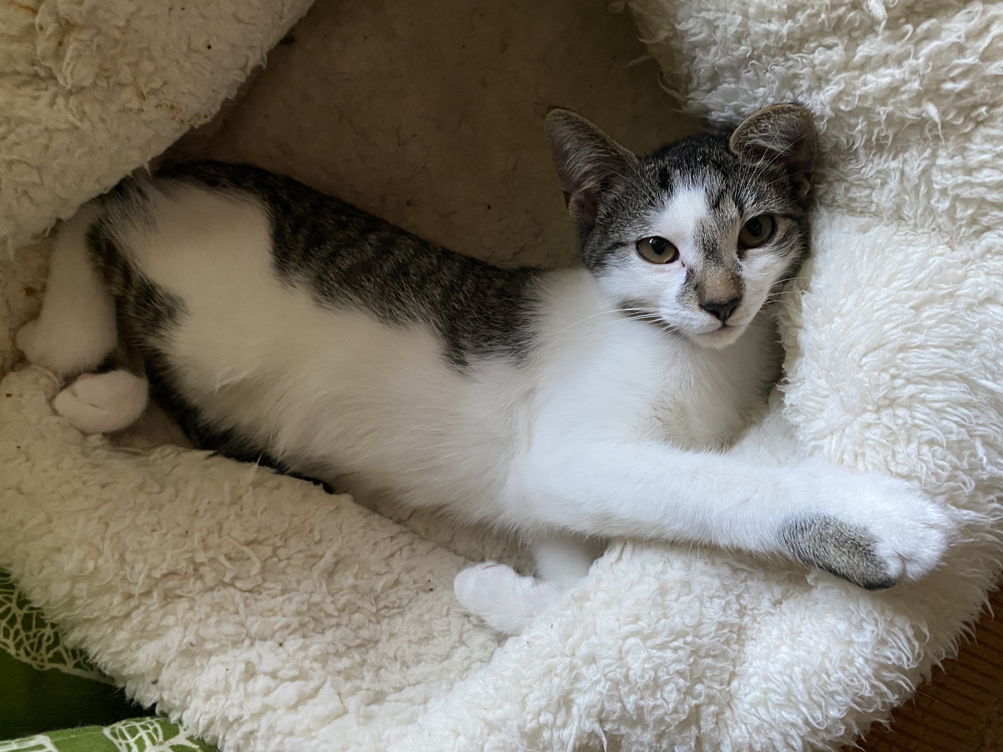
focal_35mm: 26
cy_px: 376
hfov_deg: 67.3
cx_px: 502
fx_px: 753
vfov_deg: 53.1
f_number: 1.8
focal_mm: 4.25
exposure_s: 1/45
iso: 500
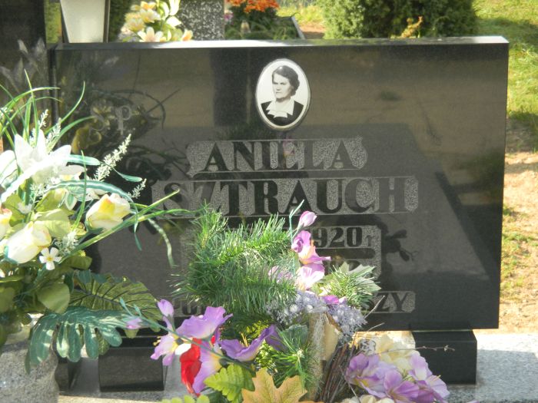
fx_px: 1290
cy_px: 202
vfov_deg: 17.8
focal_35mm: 83
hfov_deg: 23.6
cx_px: 269
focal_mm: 14.9
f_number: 4.8
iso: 113
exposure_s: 1/137
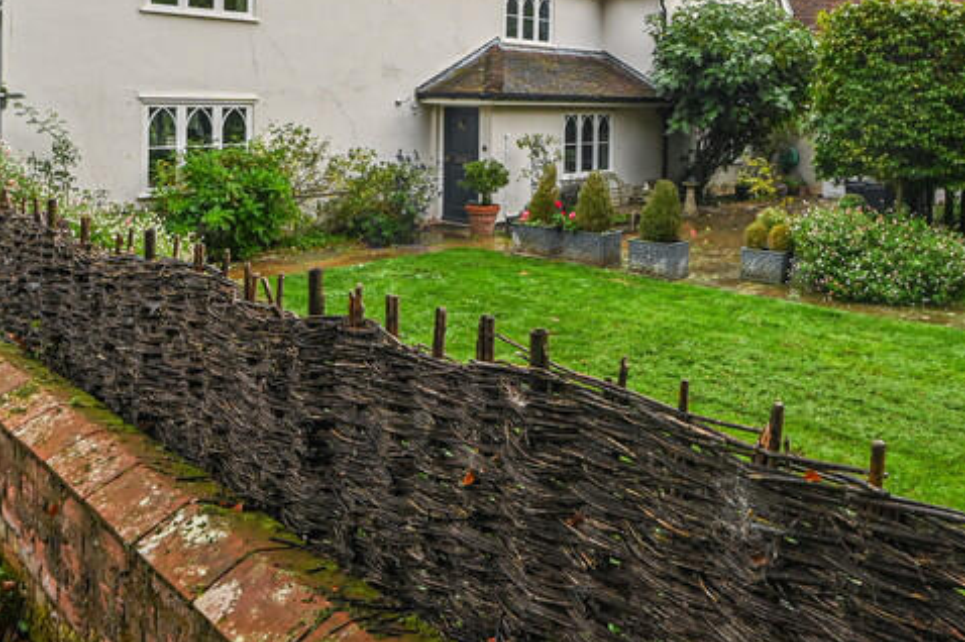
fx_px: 804
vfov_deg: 41.3
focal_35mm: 30
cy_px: 110
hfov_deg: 61.3
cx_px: 592
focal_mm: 14
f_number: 8
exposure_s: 1/125
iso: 500
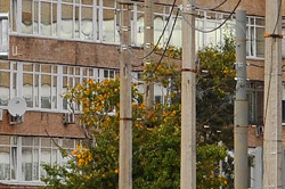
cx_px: 731
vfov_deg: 2.2
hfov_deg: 3.2
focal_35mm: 631
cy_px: 14
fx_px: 4987
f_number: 7.1
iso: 200
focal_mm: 75
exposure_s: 1/400
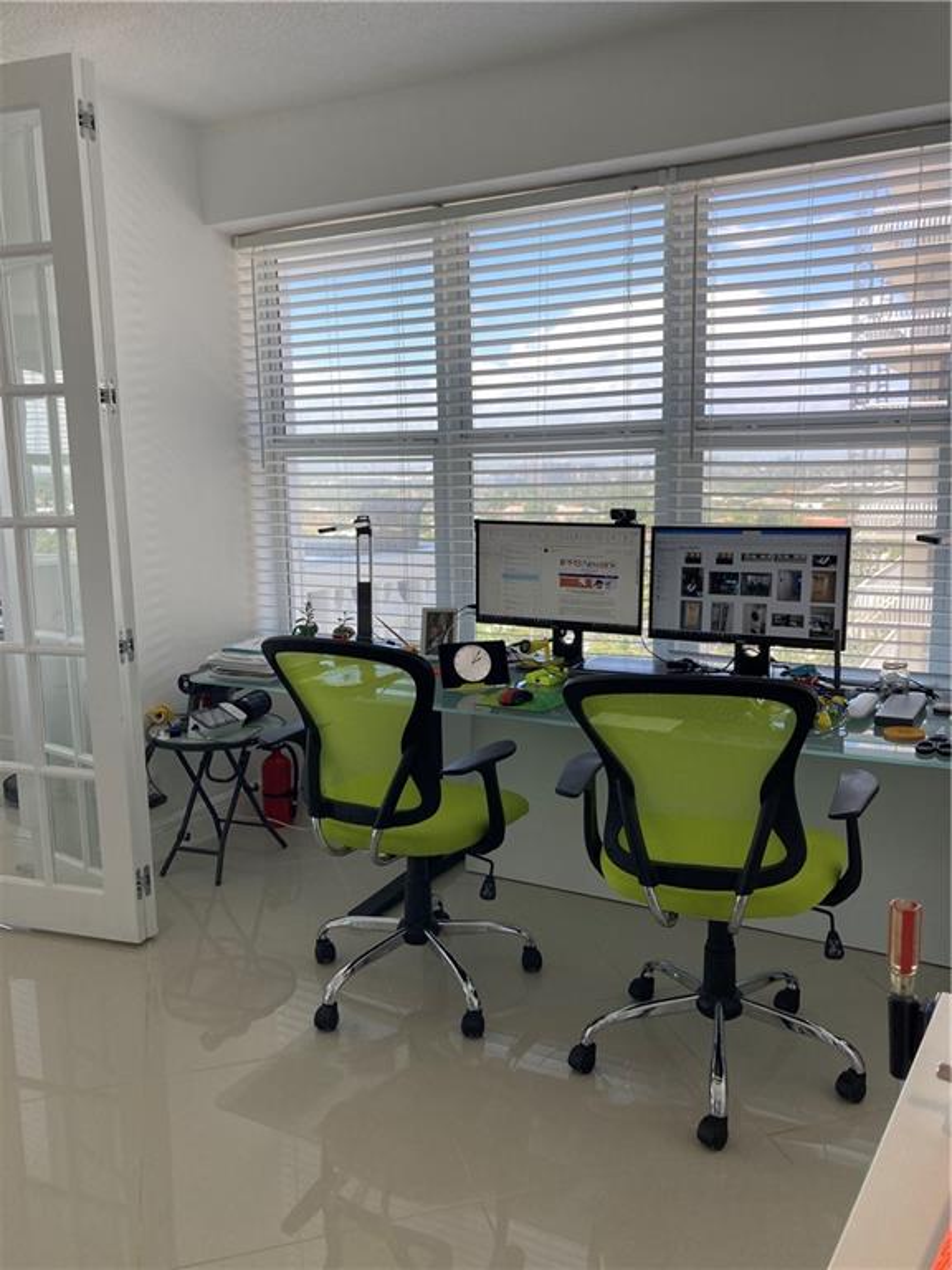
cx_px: 476
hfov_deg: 49.7
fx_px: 1027
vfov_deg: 63.4
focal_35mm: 28
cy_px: 635
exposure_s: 1/121
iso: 20
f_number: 1.8
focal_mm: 3.99
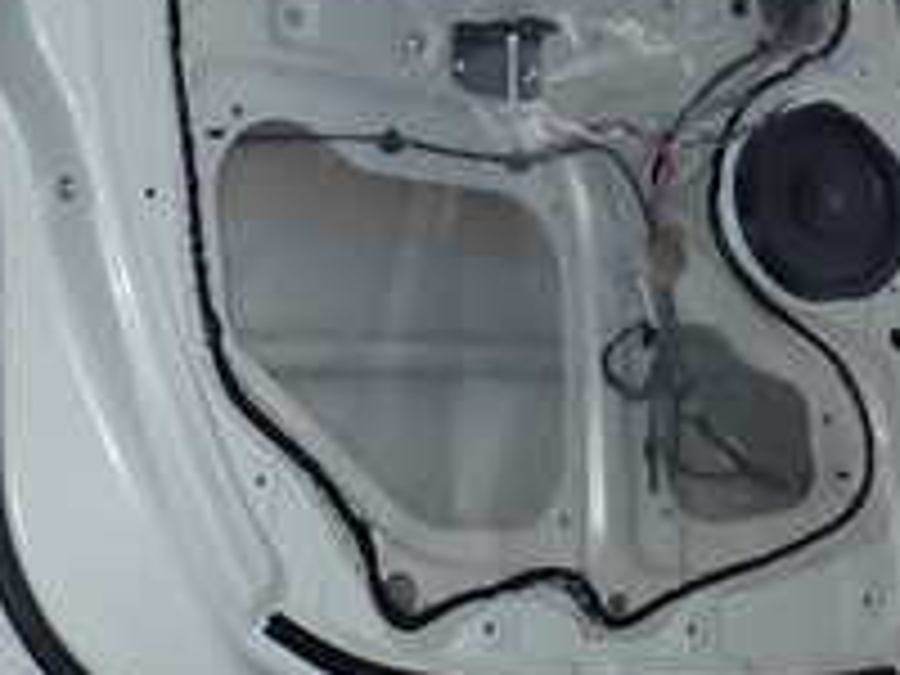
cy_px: -135
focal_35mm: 75
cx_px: 374
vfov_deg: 18.6
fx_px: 1950
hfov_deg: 26.0
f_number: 2.8
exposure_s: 1/640
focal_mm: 4.5
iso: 100
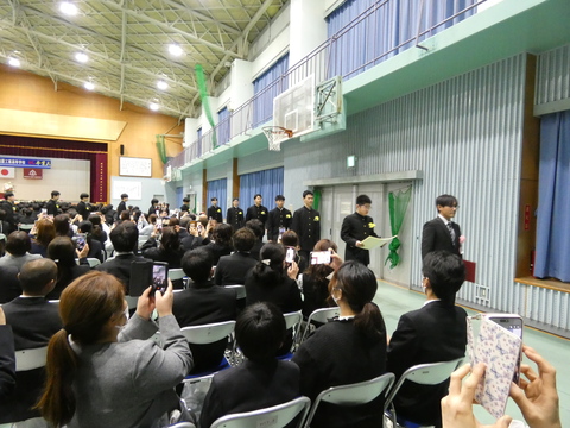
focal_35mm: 20
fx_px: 329
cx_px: 285
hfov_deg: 81.7
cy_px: 214
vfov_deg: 66.0
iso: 1250
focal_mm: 3.6
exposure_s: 1/60
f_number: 2.8
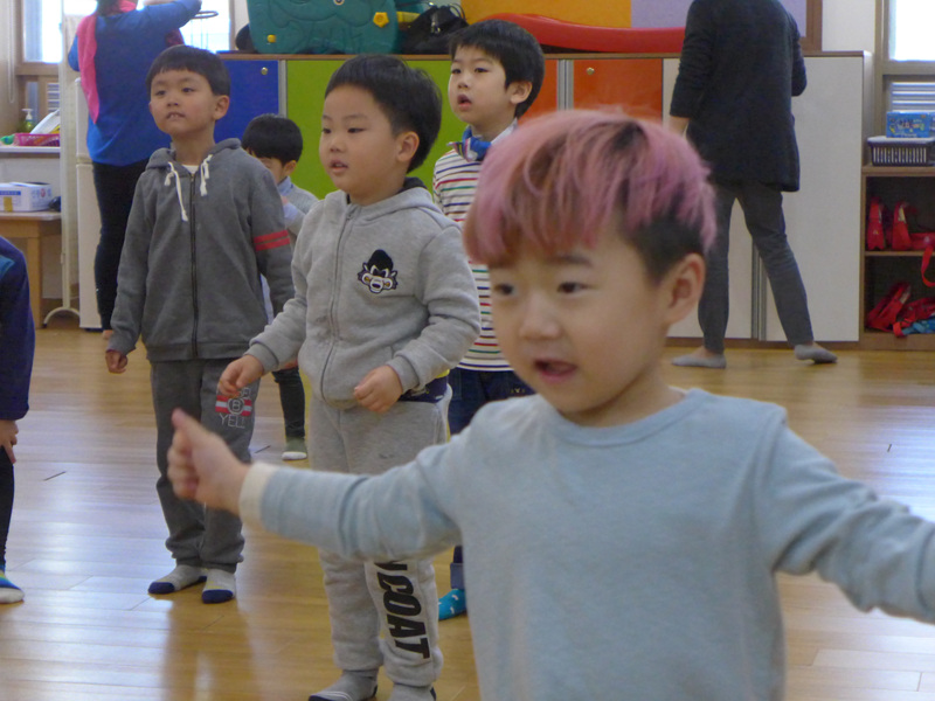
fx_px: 2431
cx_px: 468
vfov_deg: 16.4
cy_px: 350
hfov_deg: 21.8
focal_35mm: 90
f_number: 2.3
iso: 1250
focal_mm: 17.7
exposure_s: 1/500
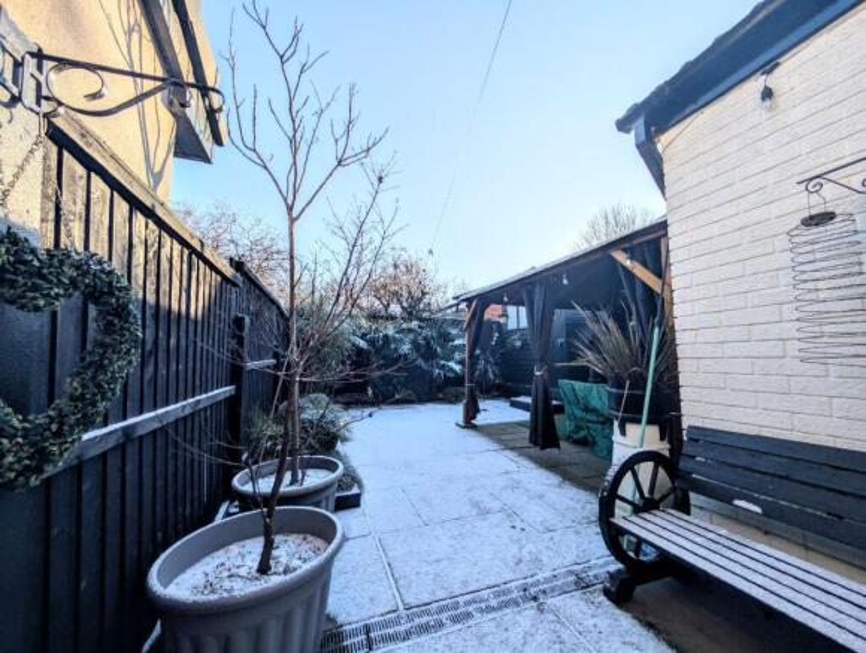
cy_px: 326
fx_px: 301
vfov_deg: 94.7
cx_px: 433
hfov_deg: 110.4
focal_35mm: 12
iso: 51
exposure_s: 1/2041
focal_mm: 2.02
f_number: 1.7
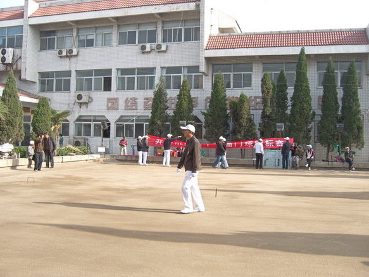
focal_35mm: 35
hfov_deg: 52.6
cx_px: 183
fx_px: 373
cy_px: 138
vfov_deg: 40.7
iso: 100
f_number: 2.8
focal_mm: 7.3
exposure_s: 1/400
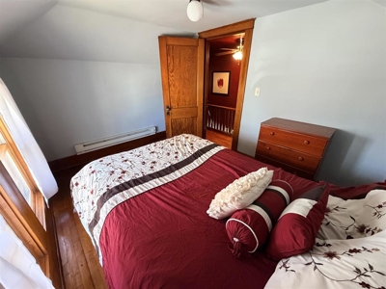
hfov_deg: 102.1
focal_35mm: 14
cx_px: 193
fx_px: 156
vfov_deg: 85.7
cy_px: 144
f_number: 2.2
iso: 500
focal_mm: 2.22
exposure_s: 1/60
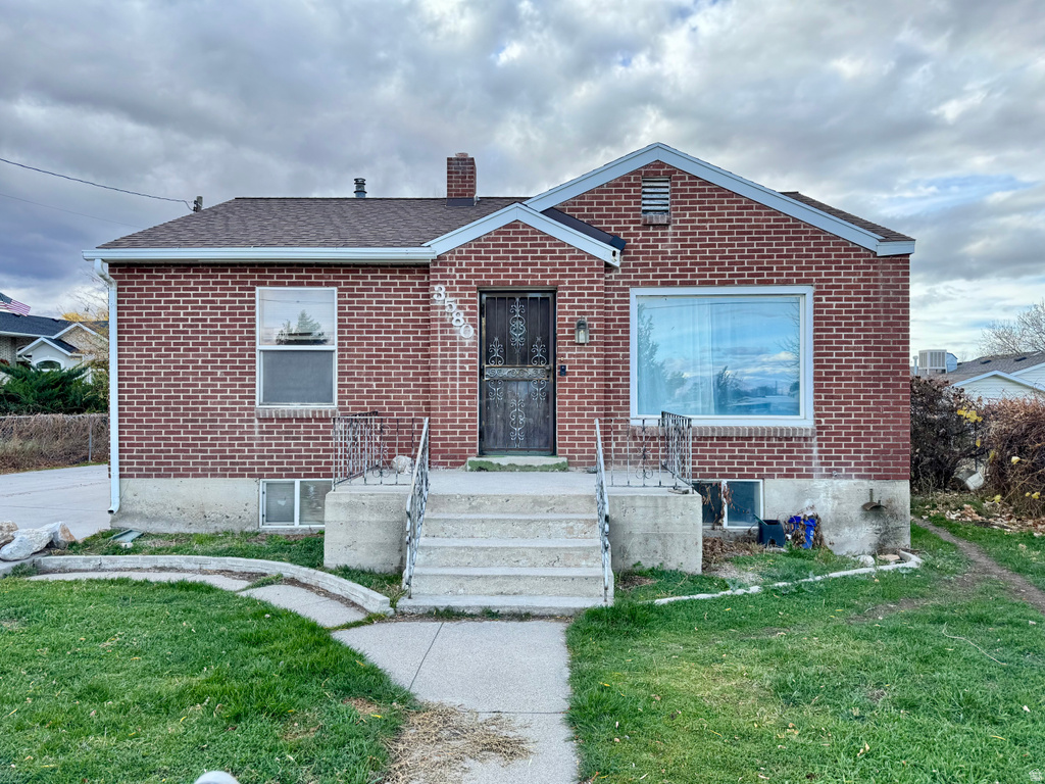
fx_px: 725
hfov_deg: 71.6
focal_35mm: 24
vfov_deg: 56.8
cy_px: 392
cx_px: 522
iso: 80
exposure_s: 1/715
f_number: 1.78
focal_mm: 6.76
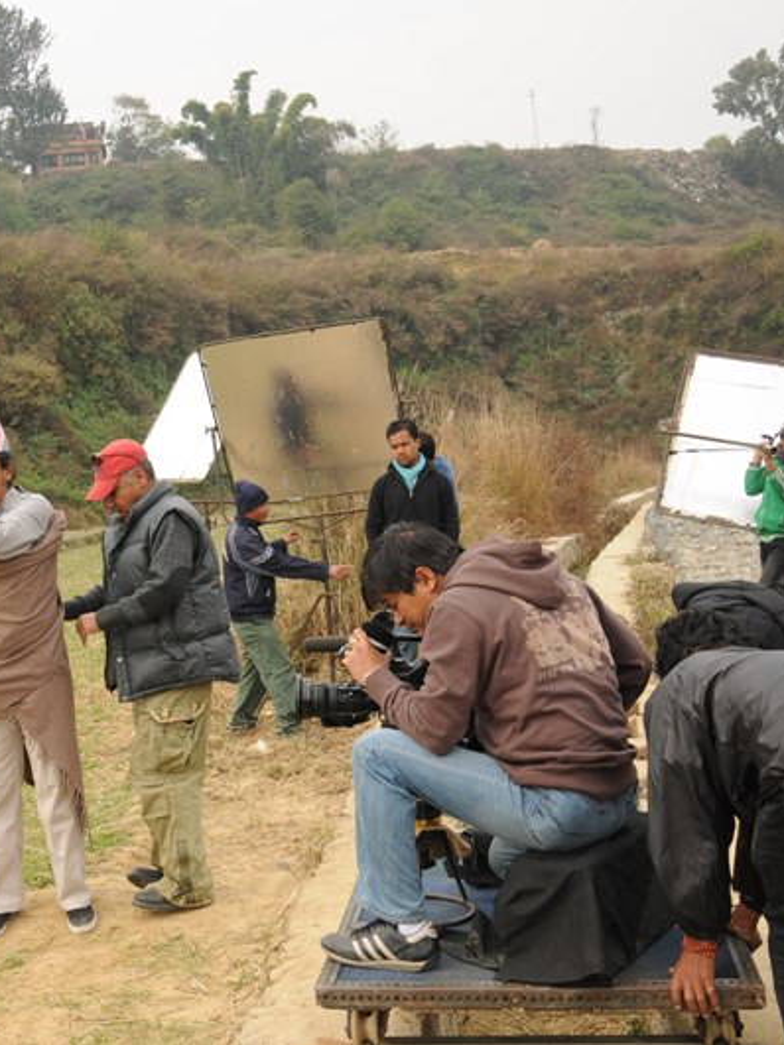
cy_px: 523
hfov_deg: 29.6
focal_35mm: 48
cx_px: 167
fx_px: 1450
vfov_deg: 39.7
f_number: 5
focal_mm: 22
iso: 200
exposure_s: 1/400
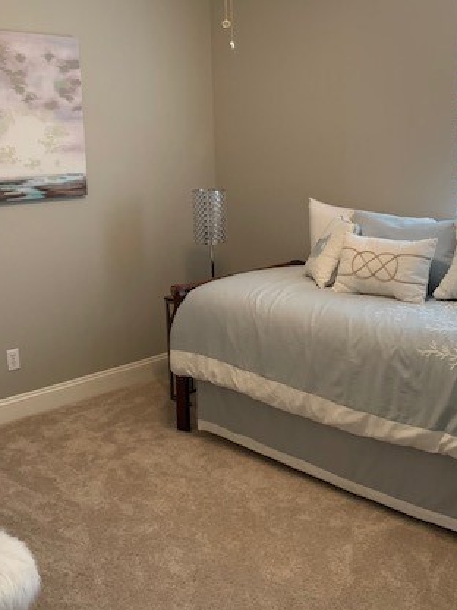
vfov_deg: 46.6
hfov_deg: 36.0
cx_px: 240
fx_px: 704
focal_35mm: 40
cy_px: 257
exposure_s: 1/60
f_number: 1.8
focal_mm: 4.25
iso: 160
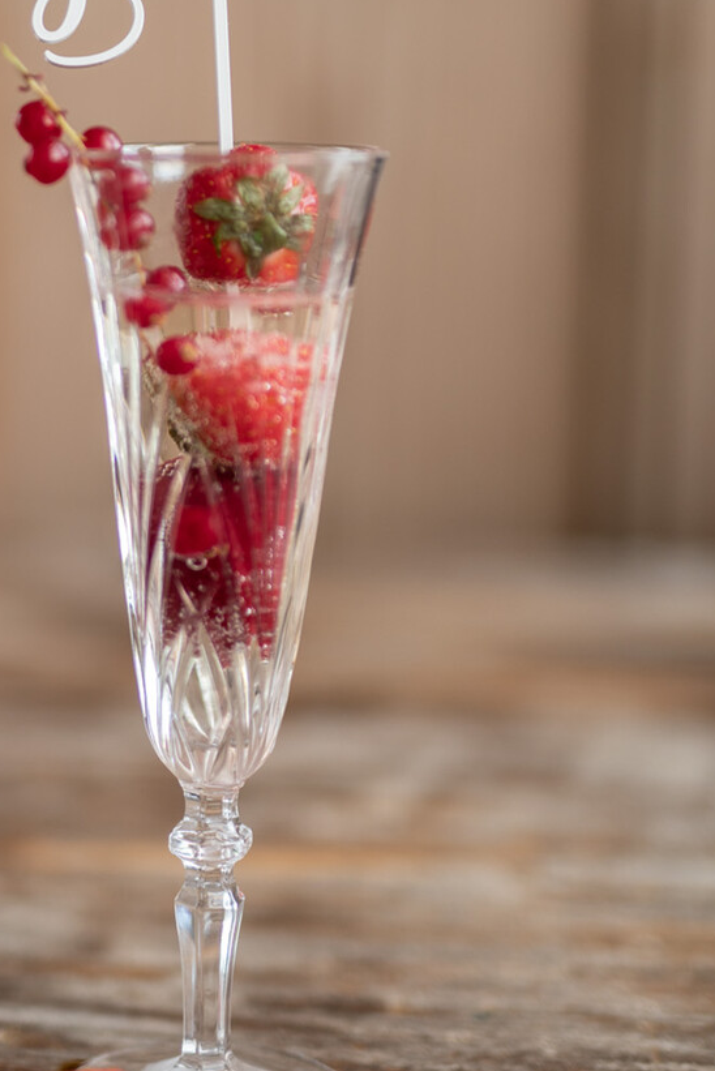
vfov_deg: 25.0
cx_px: 144
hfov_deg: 16.7
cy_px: 412
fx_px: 2411
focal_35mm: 81
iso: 100
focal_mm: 50
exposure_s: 1/200
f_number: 1.4
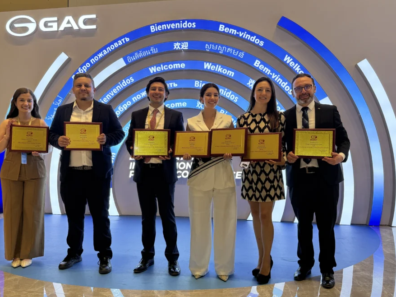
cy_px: 152
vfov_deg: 49.7
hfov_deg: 63.5
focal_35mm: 28
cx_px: 198
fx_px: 320
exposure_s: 1/100
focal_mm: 6.76
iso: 64
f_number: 1.78
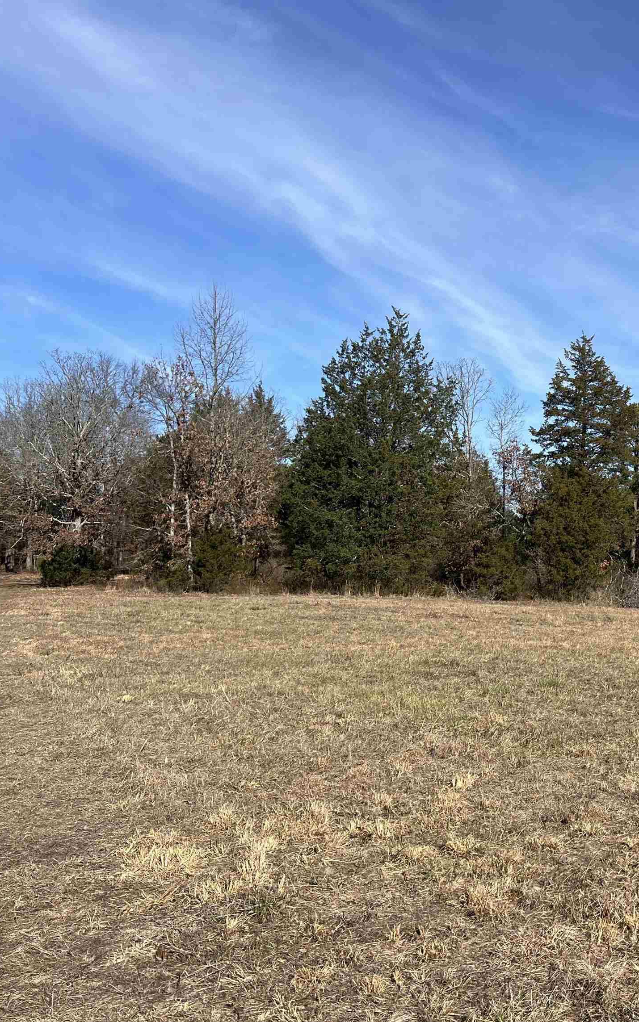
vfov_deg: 52.7
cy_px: 514
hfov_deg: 32.2
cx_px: 610
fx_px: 1031
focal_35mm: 37
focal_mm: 5.7
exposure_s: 1/4630
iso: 50
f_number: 1.5
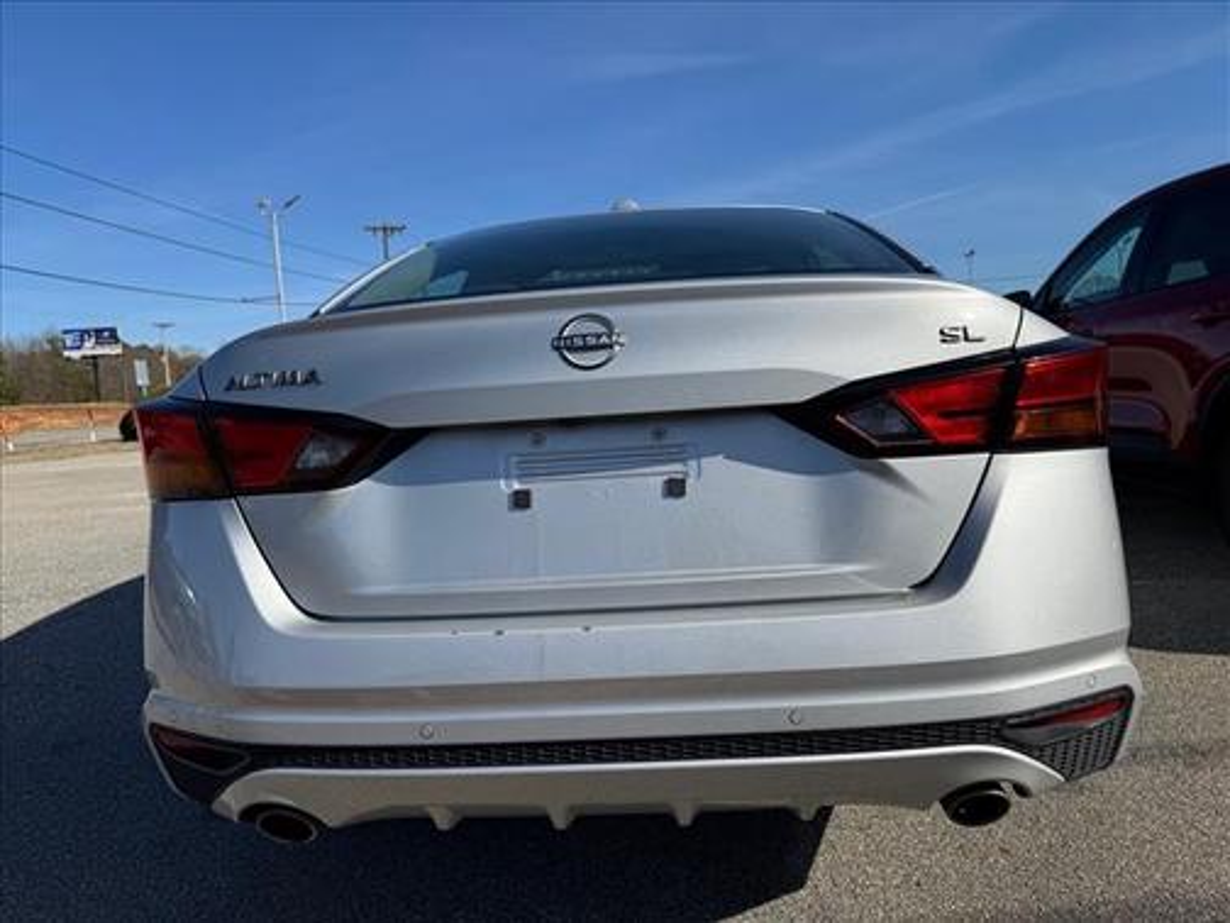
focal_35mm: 24
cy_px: 462
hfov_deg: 71.6
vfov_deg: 56.8
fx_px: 853
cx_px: 615
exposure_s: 1/6410
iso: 80
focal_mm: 6.76
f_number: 1.78
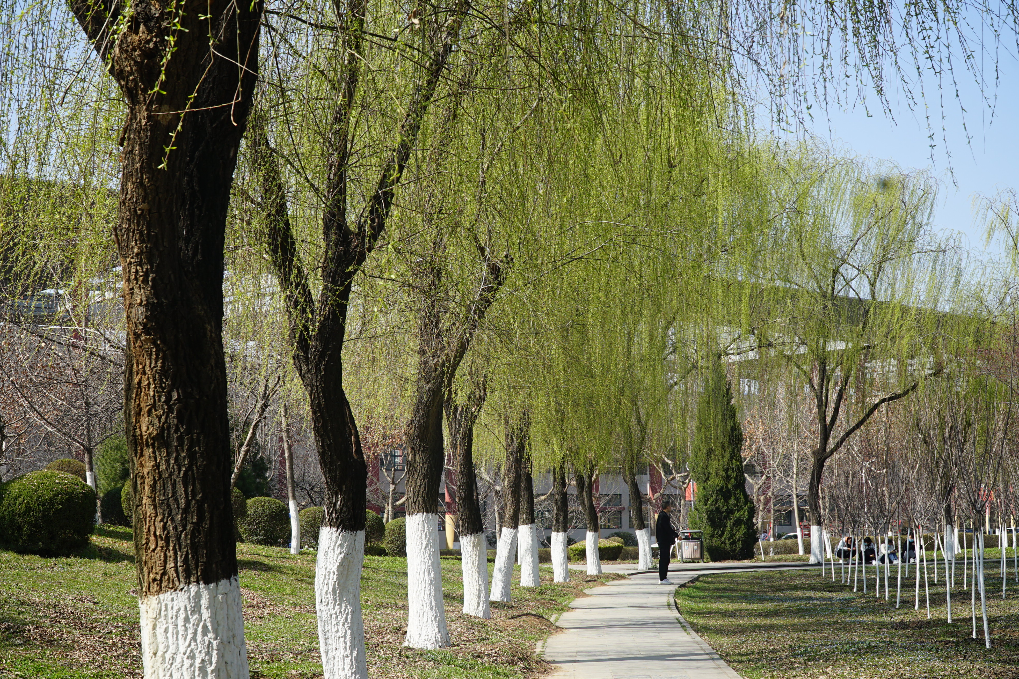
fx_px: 1443
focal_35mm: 51
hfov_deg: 38.9
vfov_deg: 26.5
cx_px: 510
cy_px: 340
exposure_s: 1/100
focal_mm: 34
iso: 100
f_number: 10
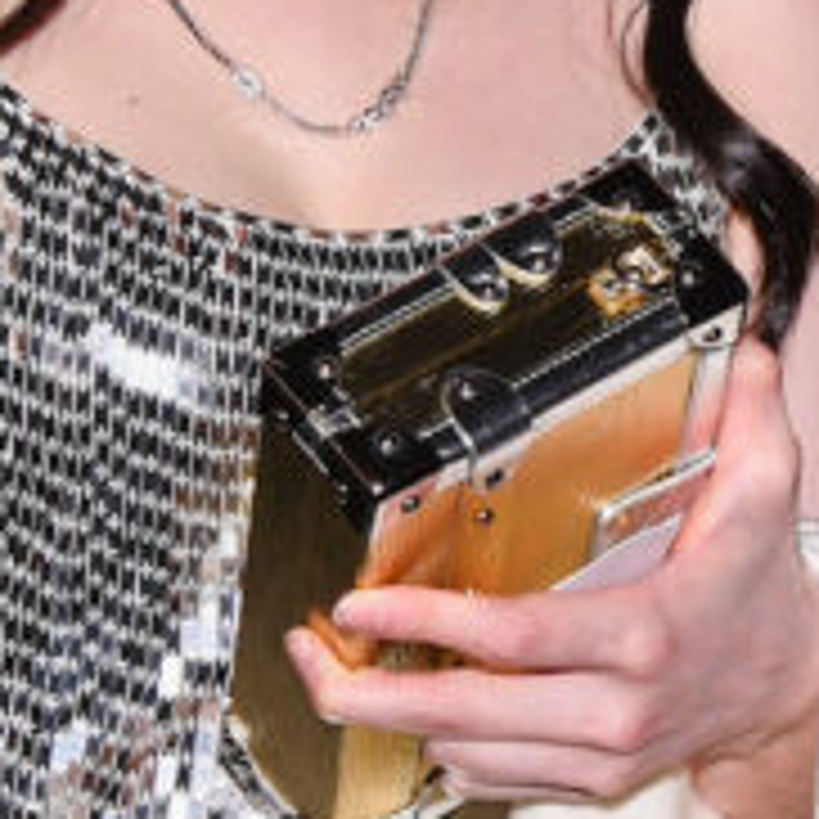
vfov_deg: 10.7
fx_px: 4363
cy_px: 446
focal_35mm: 163
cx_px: 704
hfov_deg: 10.7
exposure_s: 1/30
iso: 1250
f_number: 8
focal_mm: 34
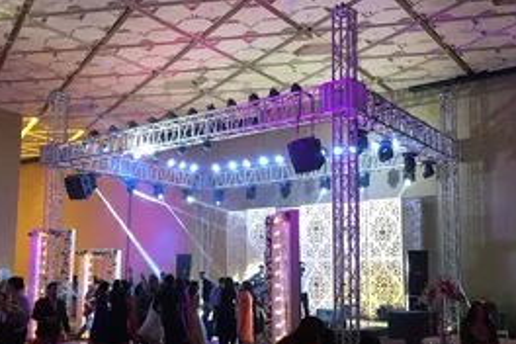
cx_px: 257
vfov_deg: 34.0
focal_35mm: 39
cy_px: 217
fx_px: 559
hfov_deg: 49.6
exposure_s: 1/15
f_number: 2.2
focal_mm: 4.15
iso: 250
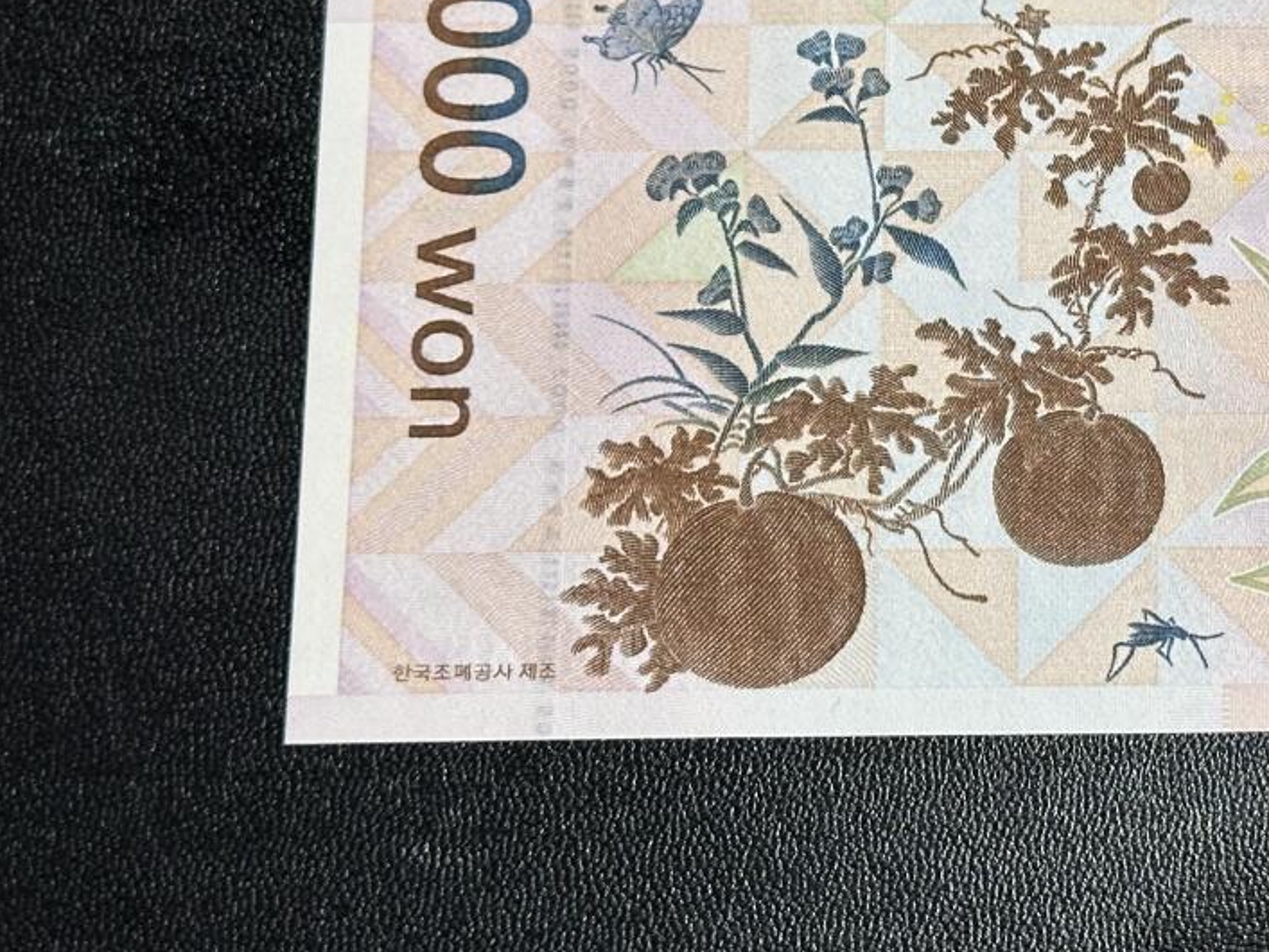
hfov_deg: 20.1
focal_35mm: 95
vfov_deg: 15.5
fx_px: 3484
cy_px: 290
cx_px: 1221
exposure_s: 1/50
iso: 100
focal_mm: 6.86
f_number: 1.78
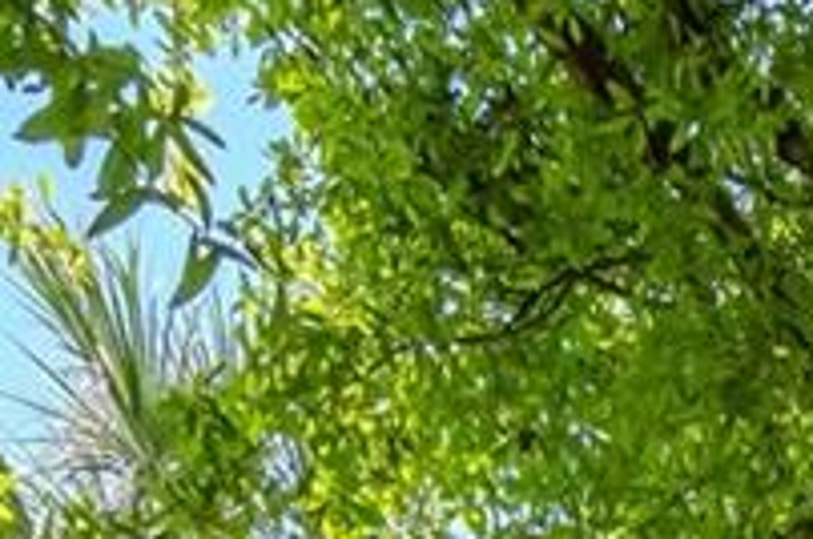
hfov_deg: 14.6
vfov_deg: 7.6
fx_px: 2953
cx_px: 1224
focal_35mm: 131
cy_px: 2072
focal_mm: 11
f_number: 7.1
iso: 800
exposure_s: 1/1250
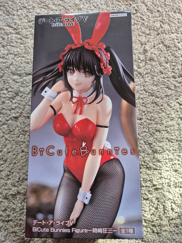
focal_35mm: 23
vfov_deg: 73.9
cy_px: 122
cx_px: 91
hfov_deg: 58.9
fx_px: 161
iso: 100
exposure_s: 1/180
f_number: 1.8
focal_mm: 5.4
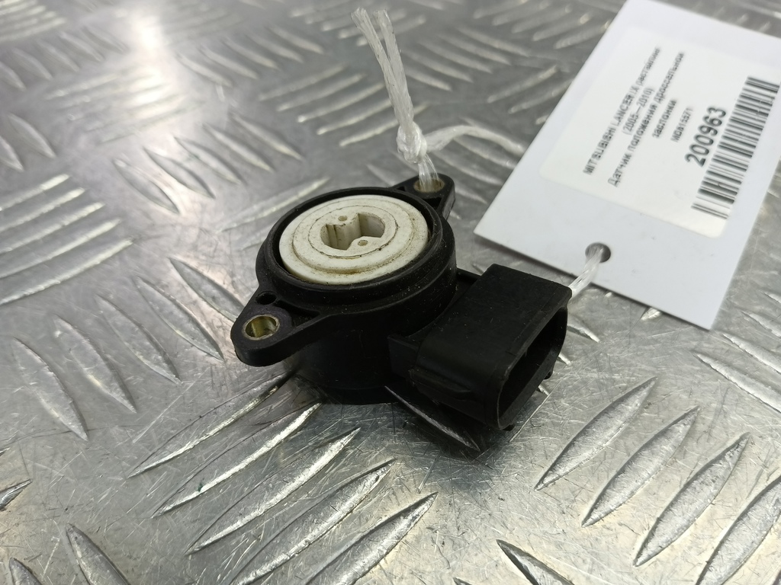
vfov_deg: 58.9
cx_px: 390
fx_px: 519
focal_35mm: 23
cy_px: 292
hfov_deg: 73.9
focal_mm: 4.11
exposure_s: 1/50
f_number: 1.6
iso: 118
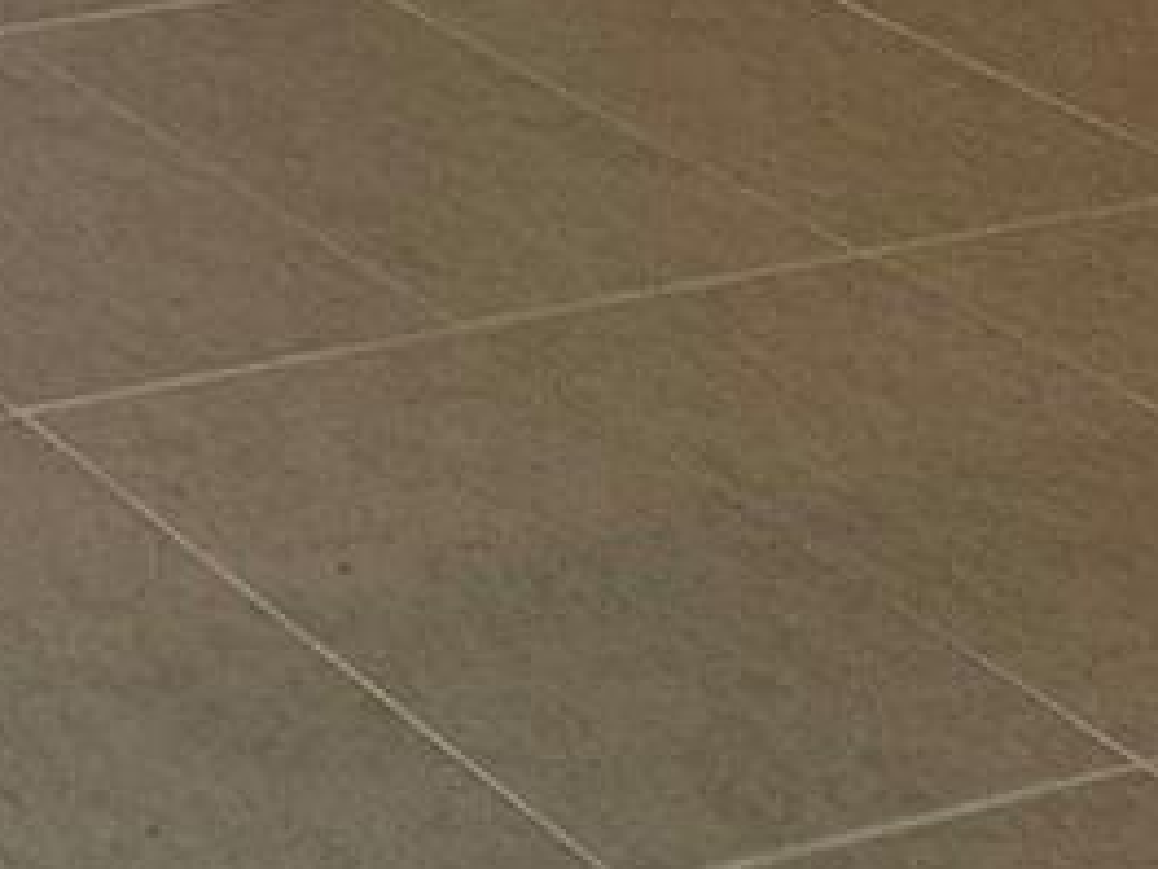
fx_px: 2843
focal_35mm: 85
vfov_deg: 13.5
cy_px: -1106
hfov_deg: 13.5
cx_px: -1855
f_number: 2.2
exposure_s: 1/120
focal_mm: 2.22
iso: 80
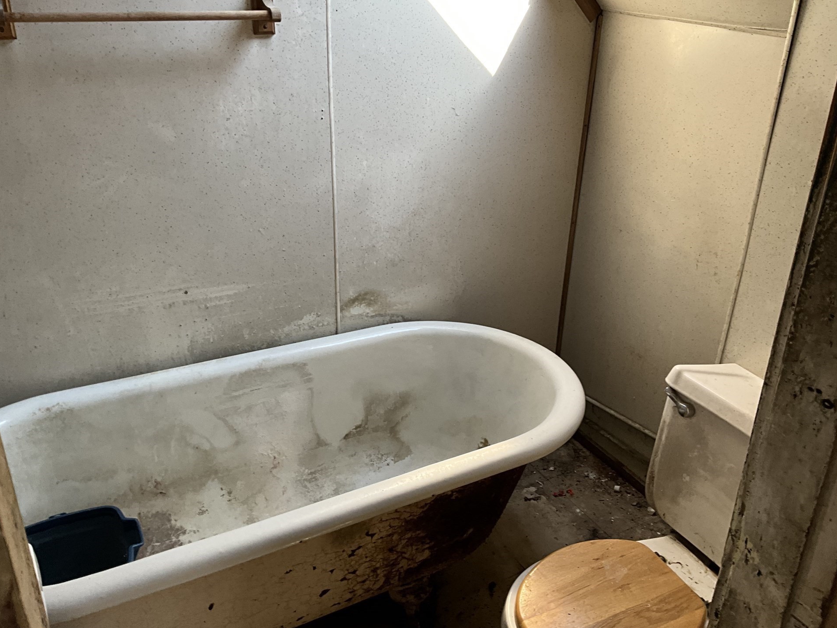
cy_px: 305
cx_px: 437
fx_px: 750
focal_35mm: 31
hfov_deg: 58.3
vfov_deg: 45.4
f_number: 1.8
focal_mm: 3
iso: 64
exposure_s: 1/122
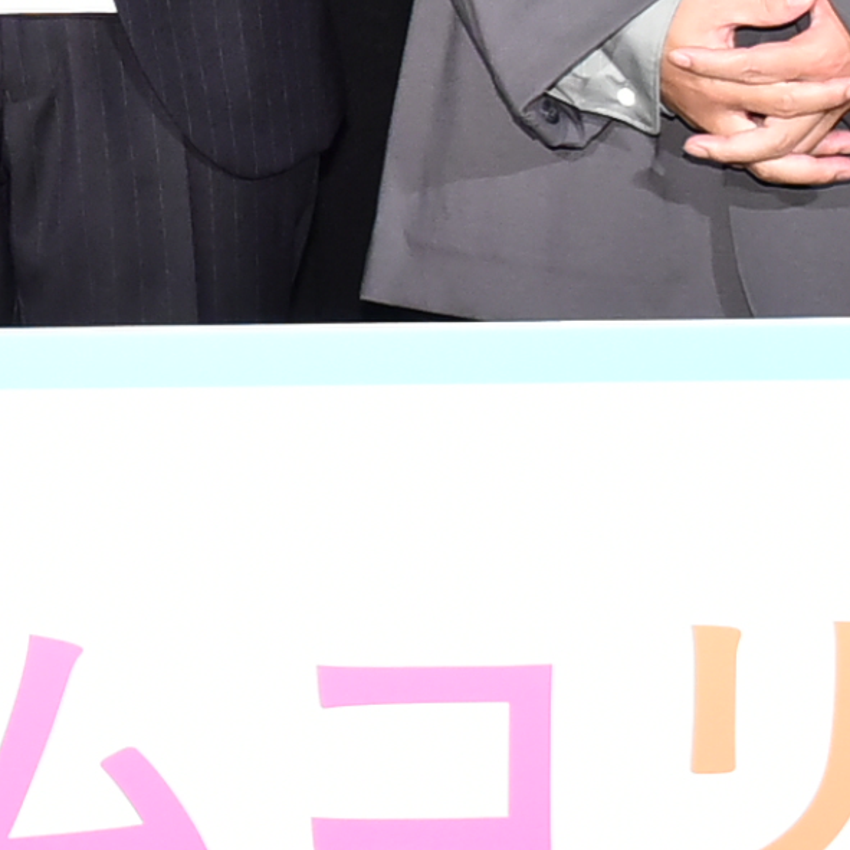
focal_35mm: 254
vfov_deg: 6.9
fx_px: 7056
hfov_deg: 6.9
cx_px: 26
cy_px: 85
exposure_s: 1/160
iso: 3200
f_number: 6.3
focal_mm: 48
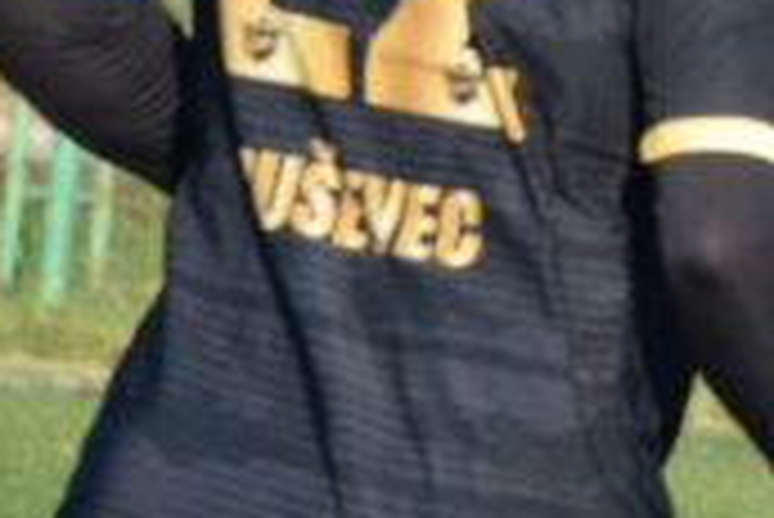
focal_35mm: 1785
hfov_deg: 1.2
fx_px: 38409
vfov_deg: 0.8
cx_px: 1858
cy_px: -151
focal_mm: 300
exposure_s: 1/800
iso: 2000
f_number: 14
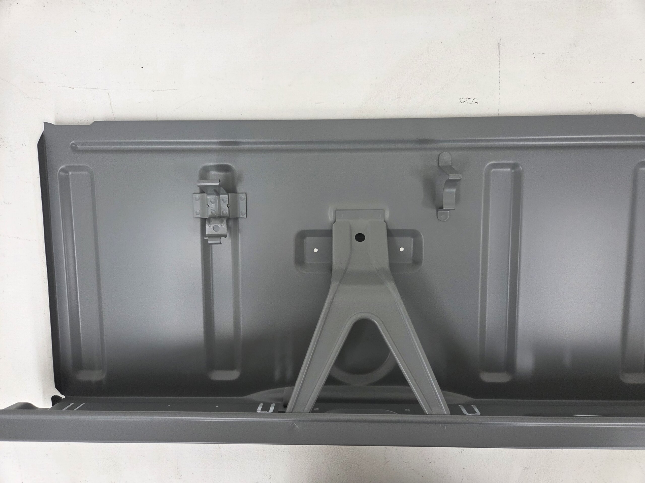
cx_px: 322
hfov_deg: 73.9
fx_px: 429
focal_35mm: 23
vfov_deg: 58.9
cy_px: 242
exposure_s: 1/120
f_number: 1.8
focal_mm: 5.4
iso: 100
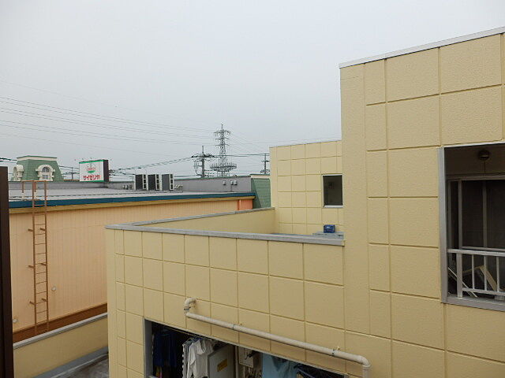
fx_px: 350
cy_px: 189
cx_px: 252
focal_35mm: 24
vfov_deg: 56.8
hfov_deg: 71.6
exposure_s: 1/640
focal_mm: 4.2
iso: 80
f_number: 3
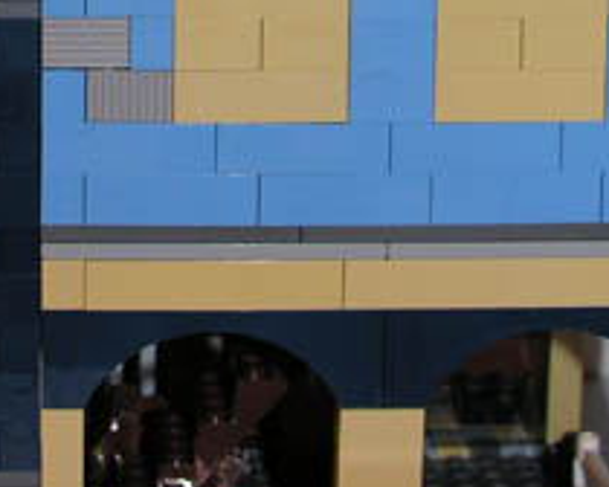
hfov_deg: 14.7
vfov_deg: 11.7
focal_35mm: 130
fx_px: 2343
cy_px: -55
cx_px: 67
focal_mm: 8.9
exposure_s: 1/60.1
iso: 50
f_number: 2.8
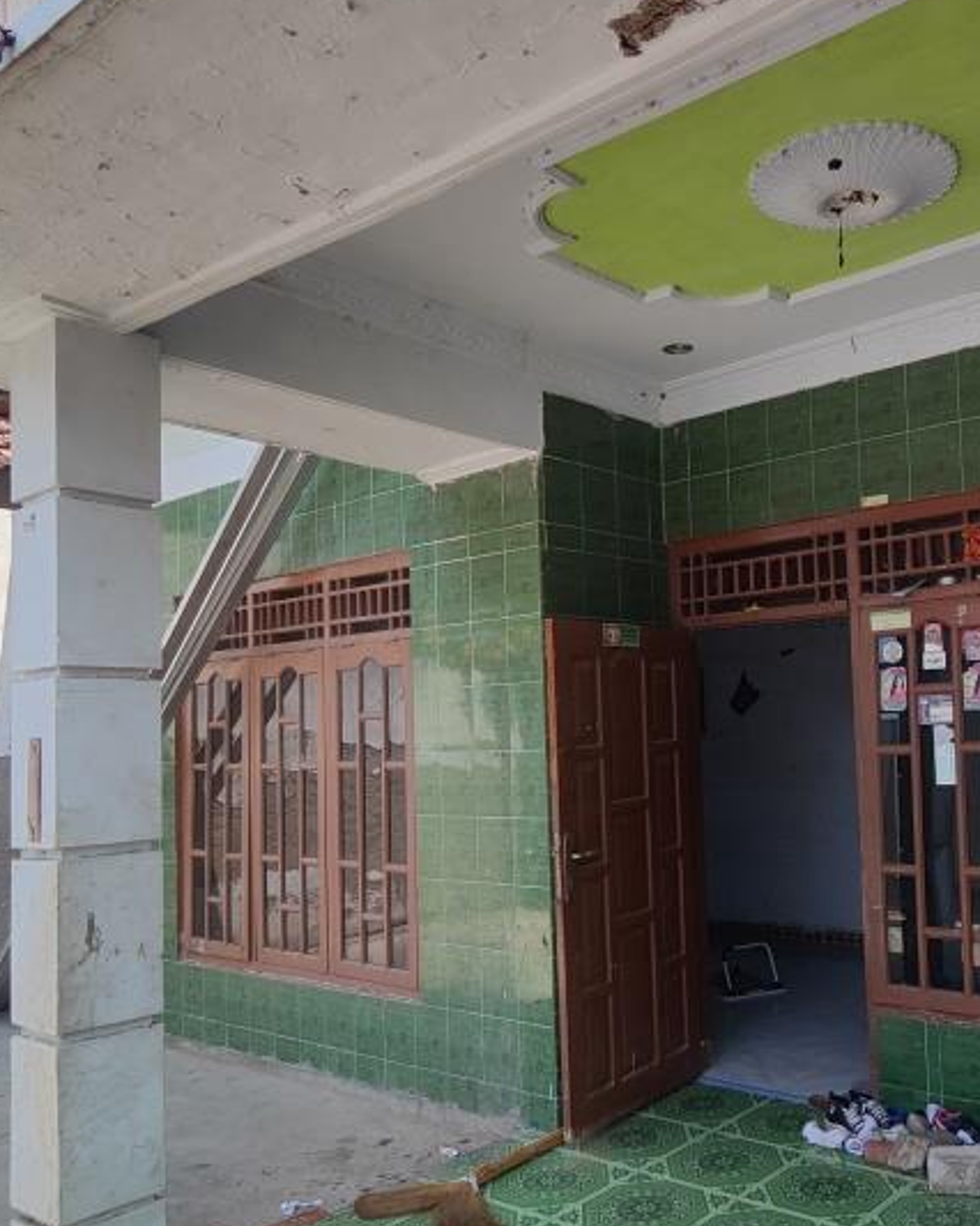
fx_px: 1088
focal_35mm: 30
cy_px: 667
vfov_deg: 58.7
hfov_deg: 46.9
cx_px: 722
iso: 50
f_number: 2.4
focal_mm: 2.13
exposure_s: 1/405
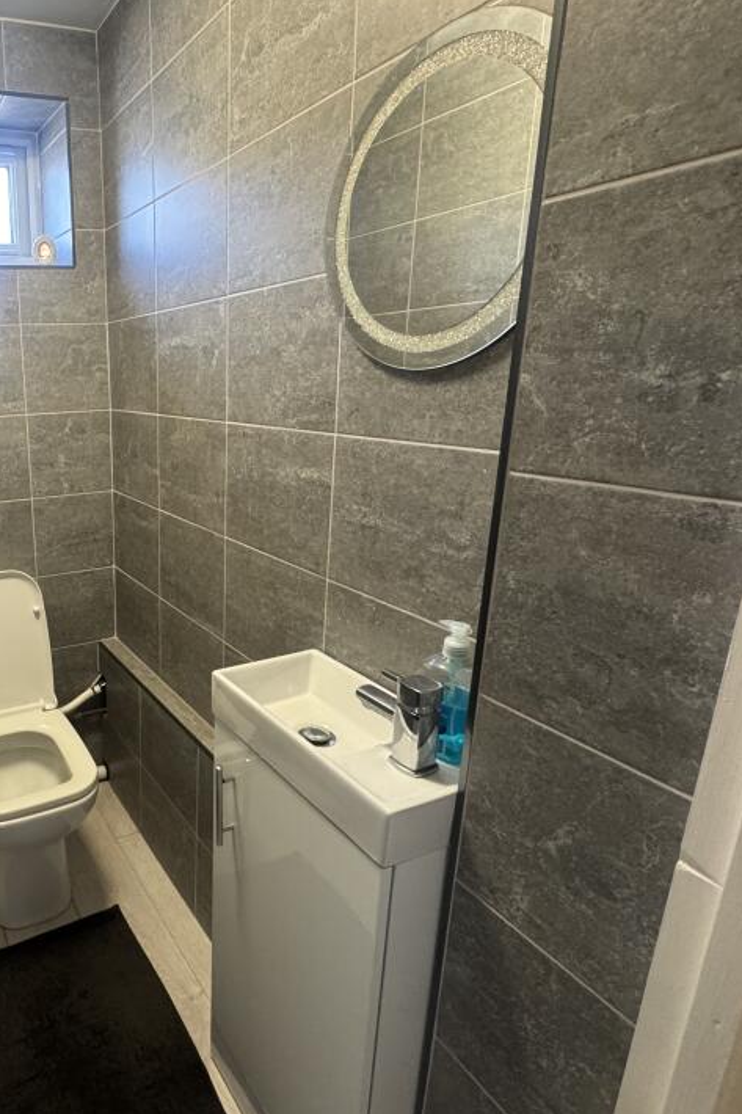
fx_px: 650
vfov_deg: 81.2
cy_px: 544
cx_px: 96
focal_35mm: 21
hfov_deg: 53.2
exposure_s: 1/50
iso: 400
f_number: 2.2
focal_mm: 2.22
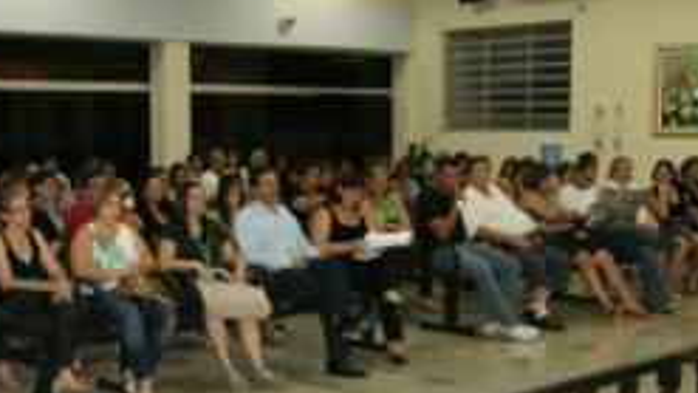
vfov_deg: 21.1
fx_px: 1055
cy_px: 239
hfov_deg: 35.9
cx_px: 184
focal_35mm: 57
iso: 400
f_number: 5.6
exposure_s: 1/60
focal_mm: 20
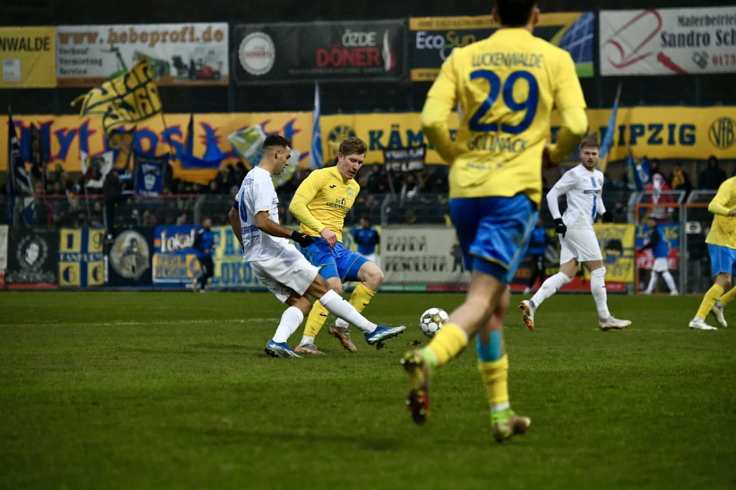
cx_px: 368
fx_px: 4702
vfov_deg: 6.0
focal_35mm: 230
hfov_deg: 9.0
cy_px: 245
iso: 8000
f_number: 5.3
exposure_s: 1/1600
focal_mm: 230
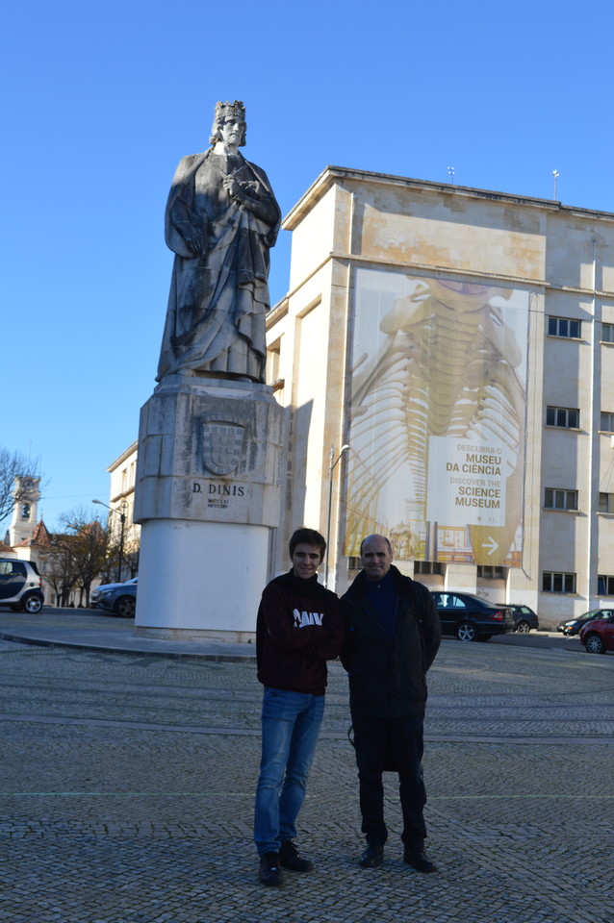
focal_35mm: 46
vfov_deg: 42.4
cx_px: 307
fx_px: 1192
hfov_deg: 28.9
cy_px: 462
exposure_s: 1/250
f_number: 8
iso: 100
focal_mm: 31
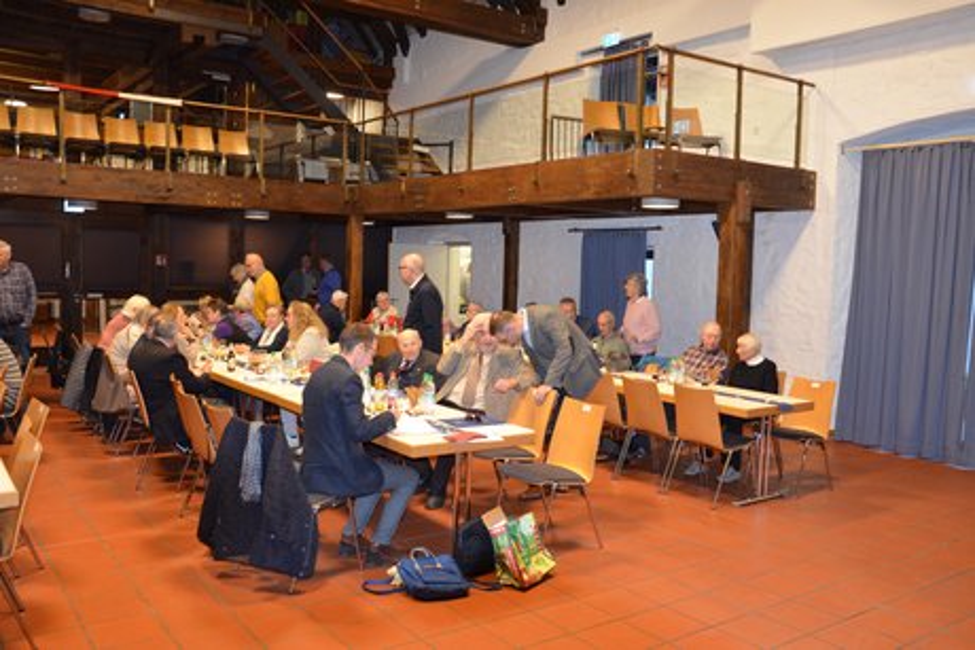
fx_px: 853
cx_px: 488
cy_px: 325
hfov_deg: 59.5
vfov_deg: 41.7
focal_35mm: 32
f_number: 3.8
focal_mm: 21
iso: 1600
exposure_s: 1/60
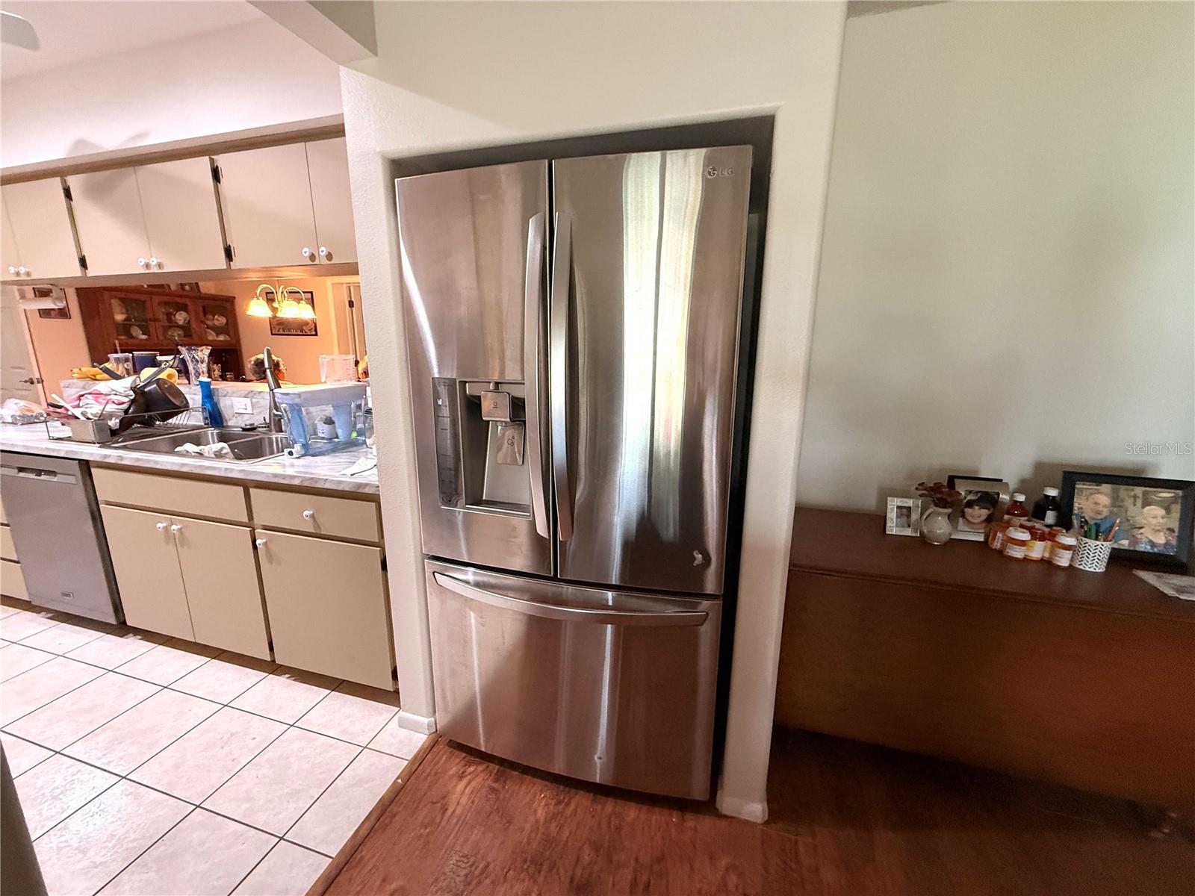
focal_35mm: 14
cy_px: 448
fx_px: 483
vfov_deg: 85.7
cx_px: 598
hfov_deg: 102.1
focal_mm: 2.22
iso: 400
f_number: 2.2
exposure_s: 1/60
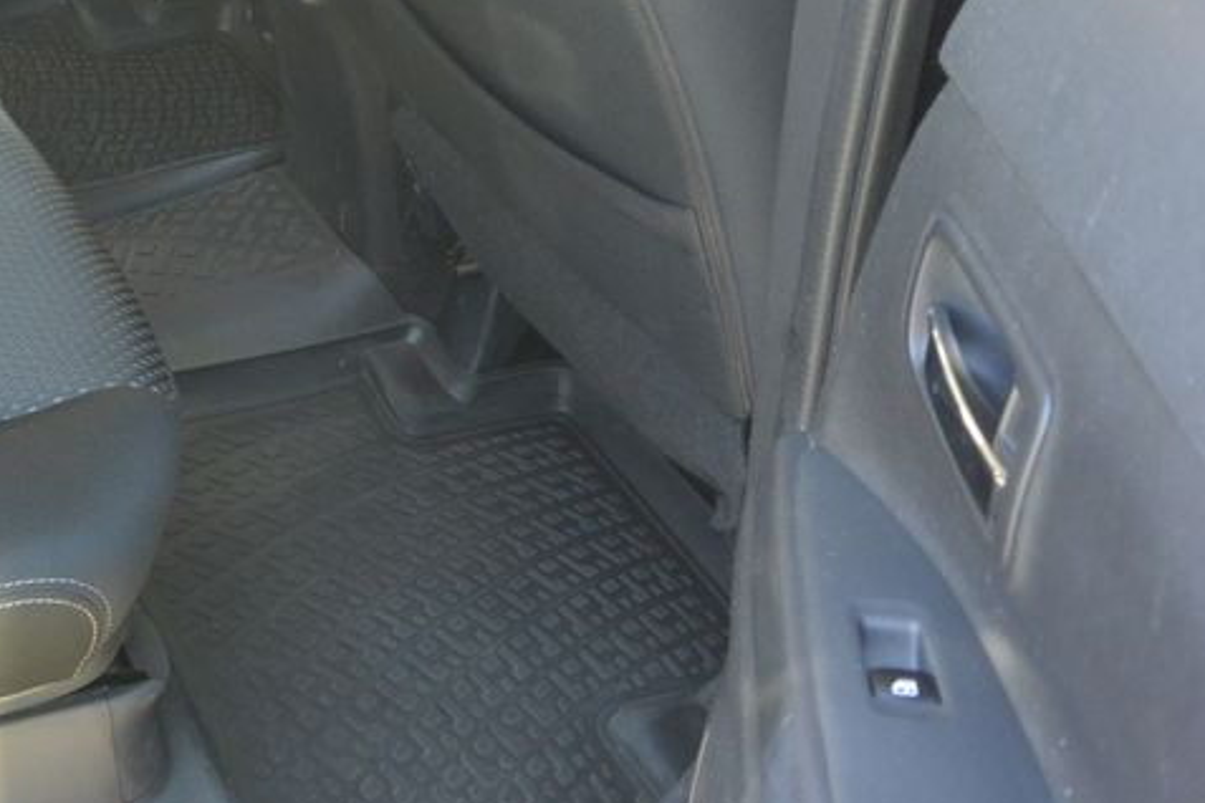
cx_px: 33
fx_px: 1941
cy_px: 64
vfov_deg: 22.7
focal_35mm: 58
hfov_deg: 32.1
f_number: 3.5
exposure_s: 1/60
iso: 450
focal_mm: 10
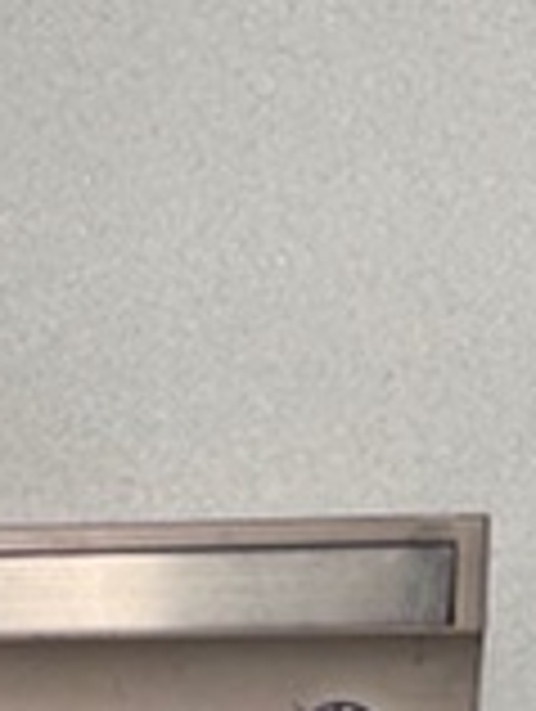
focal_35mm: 115
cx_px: -703
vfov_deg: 15.6
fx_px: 2368
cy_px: 1100
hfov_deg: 11.1
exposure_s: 1/100
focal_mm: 4.2
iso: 40
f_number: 1.6
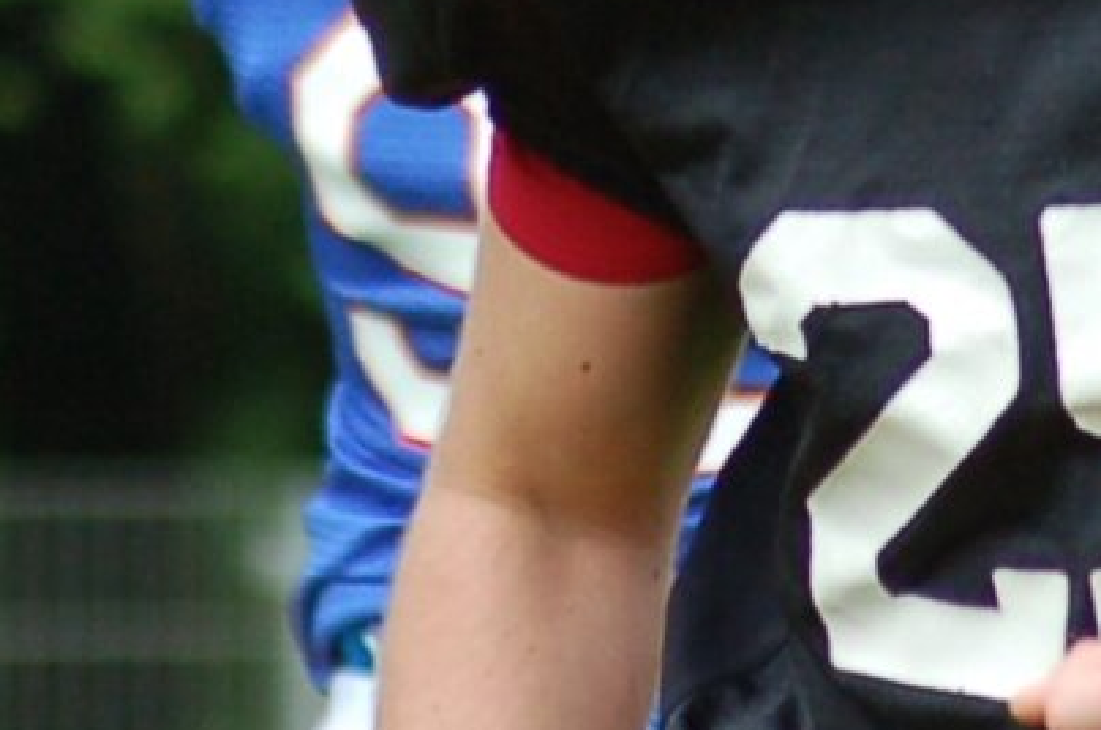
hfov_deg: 1.5
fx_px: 42382
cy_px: -403
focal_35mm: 1388
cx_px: 812
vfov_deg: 1.0
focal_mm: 170
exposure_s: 1/800
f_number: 4.8
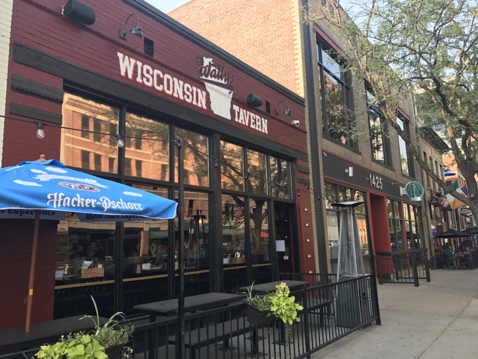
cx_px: 239
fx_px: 387
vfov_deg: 49.7
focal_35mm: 28
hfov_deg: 63.4
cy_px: 180
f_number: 1.8
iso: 20
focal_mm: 3.99
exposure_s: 1/199
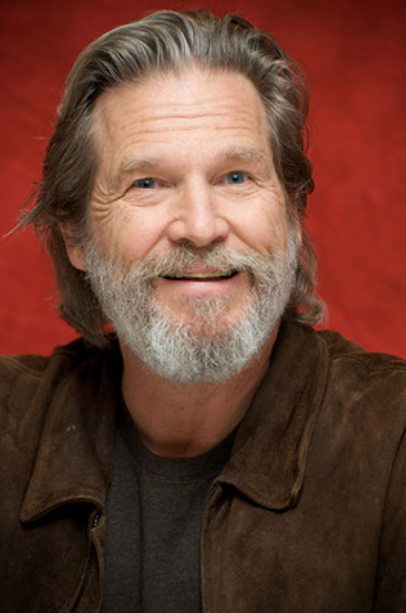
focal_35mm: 135
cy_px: 306
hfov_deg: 10.1
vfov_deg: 15.2
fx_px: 2294
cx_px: 203
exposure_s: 1/60
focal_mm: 135
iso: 500
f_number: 6.3
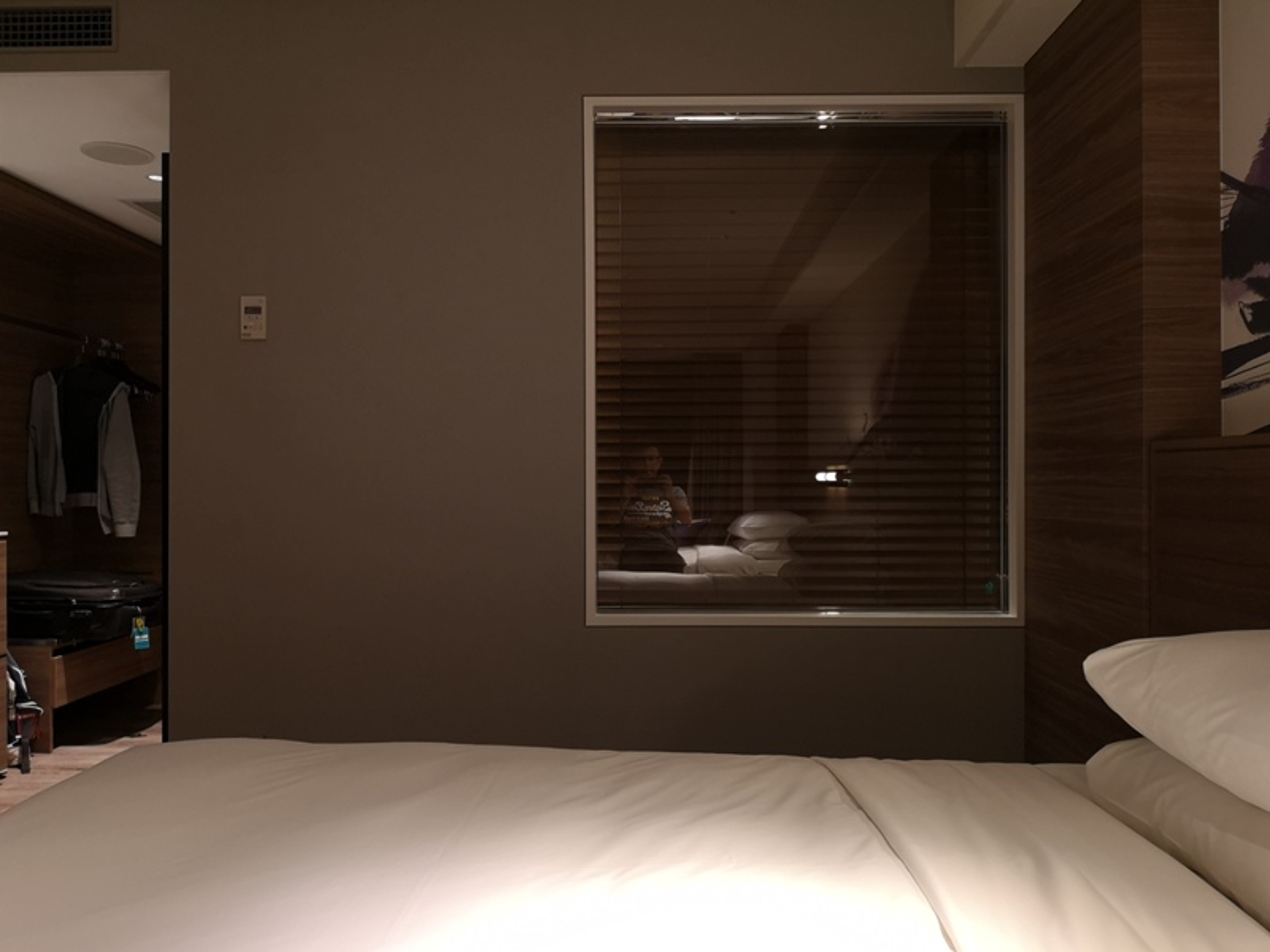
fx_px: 991
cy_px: 476
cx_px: 635
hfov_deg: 65.3
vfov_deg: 51.4
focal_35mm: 27
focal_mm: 3.95
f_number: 1.8
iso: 320
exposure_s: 1/30
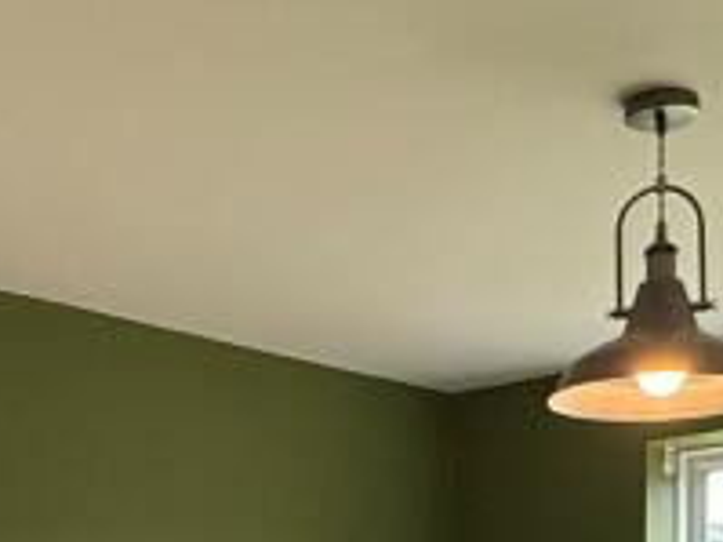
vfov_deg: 18.8
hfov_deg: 27.0
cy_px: 720
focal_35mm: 72
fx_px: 1503
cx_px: 291
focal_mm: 2.22
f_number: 2.2
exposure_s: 1/100
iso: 320
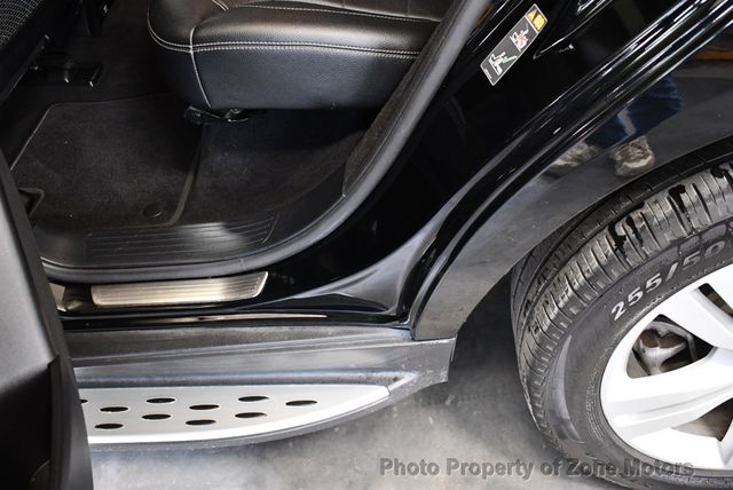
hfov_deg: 53.1
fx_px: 734
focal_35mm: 36
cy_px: 245
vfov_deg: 36.9
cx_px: 366
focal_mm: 18
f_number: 3.5
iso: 3200
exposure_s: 1/80
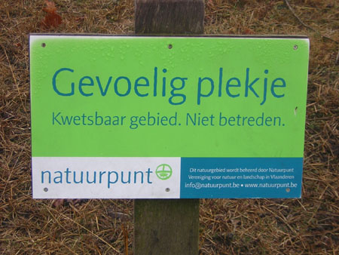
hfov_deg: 23.0
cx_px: 170
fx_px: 833
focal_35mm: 85
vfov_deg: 17.4
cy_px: 128
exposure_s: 1/85.6
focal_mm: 11.1
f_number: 4.1
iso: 100
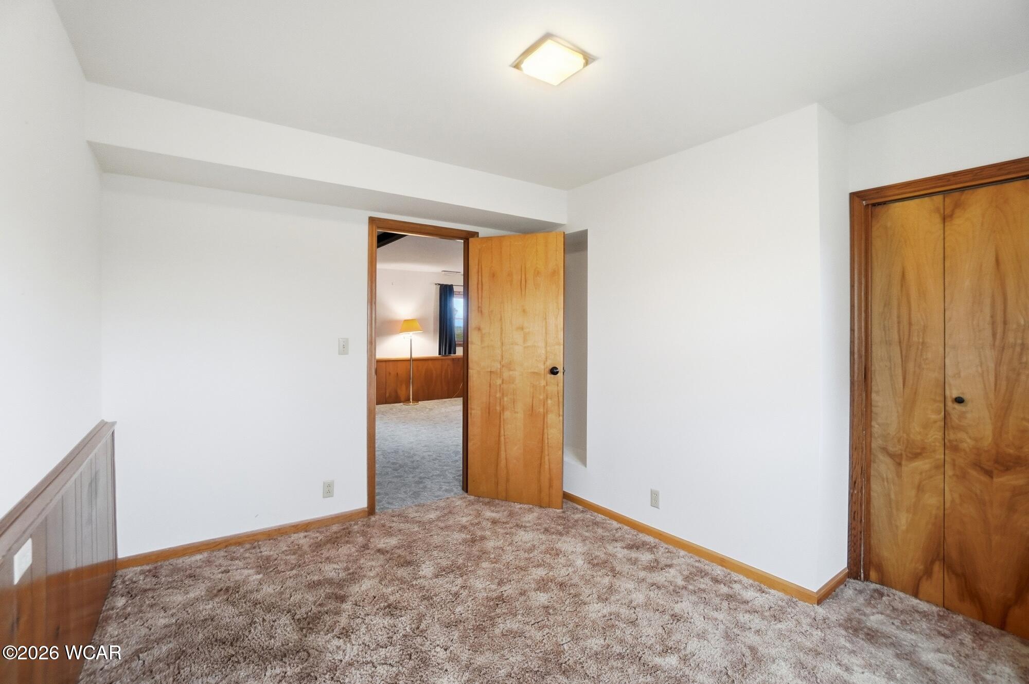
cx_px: 514
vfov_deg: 77.2
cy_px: 342
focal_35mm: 15
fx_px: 428
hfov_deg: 100.4
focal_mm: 10
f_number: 4
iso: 125
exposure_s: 1/30
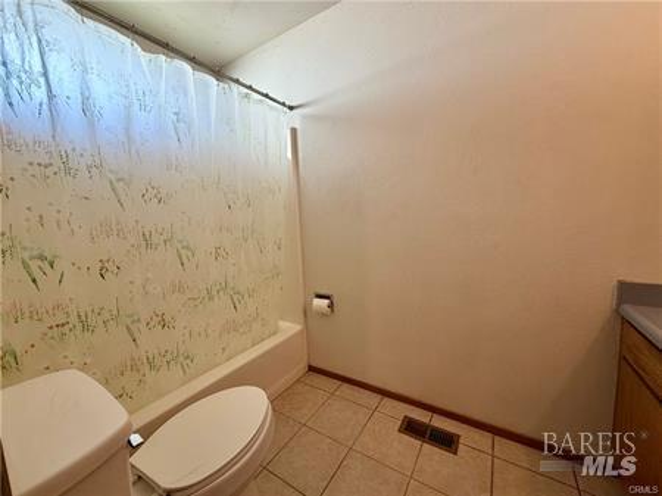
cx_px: 331
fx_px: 268
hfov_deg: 102.1
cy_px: 248
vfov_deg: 85.6
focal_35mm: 14
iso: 160
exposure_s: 1/120
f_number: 2.2
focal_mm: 2.22
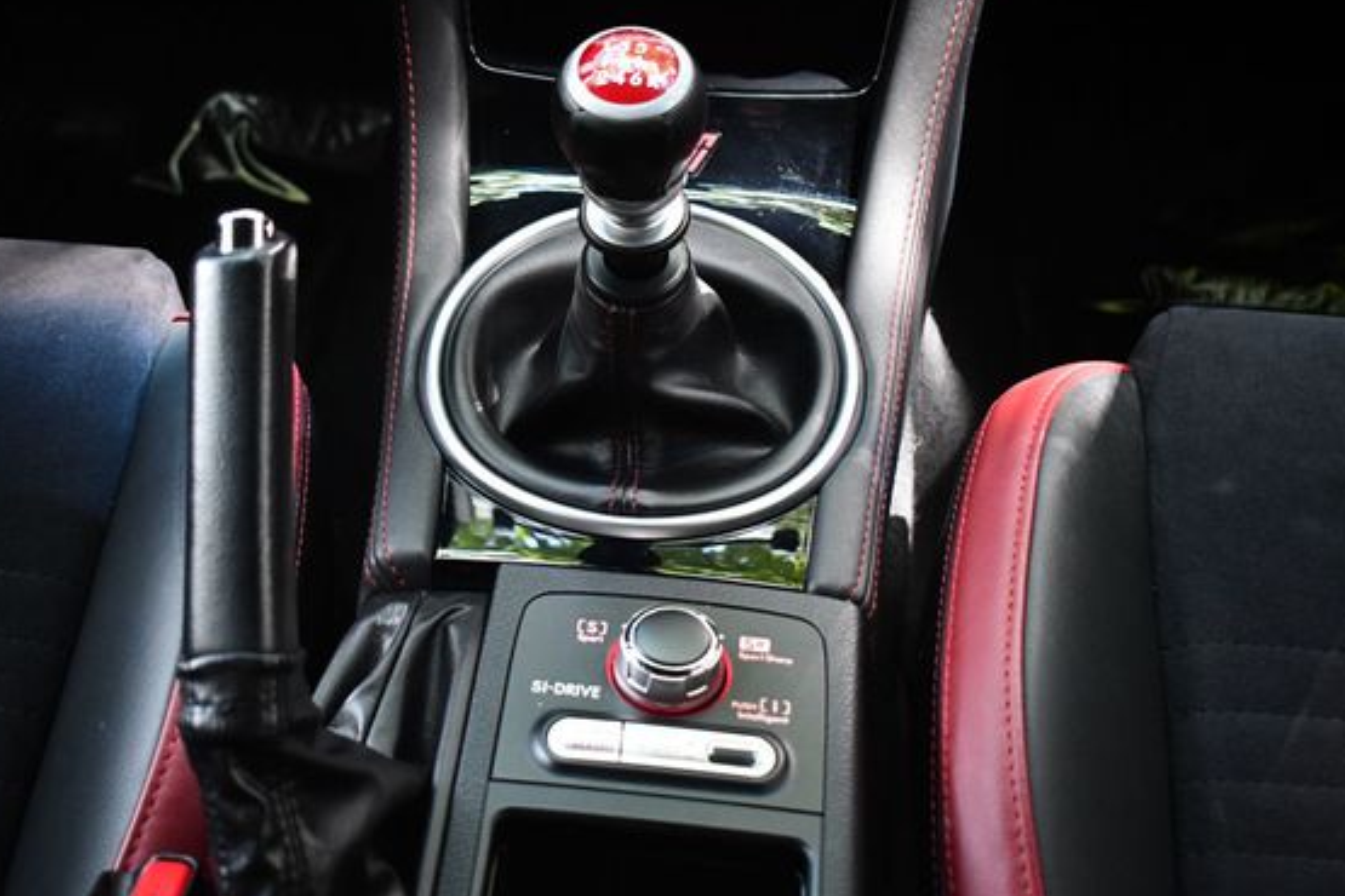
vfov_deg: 25.5
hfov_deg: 37.5
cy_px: 443
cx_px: 625
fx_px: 1980
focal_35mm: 53
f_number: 4.2
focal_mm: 31
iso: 2500
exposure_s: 1/125
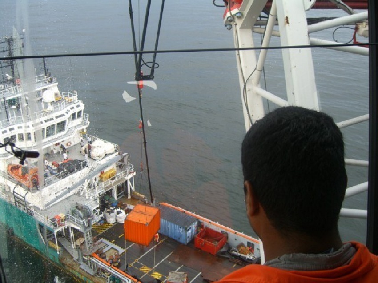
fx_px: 415
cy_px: 142
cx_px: 189
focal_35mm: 38
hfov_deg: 49.0
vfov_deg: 37.7
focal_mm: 7.9
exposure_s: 1/160
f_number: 2.8
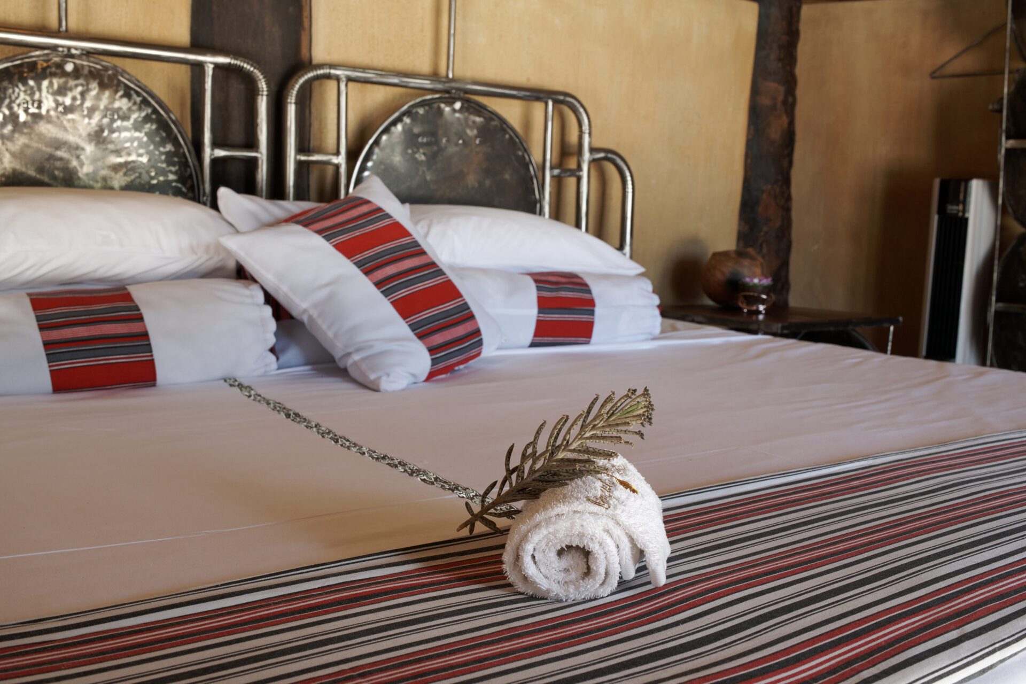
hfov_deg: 54.4
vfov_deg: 37.9
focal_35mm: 35
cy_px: 342
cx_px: 513
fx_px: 997
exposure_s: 1/40
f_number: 10
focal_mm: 35
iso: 640
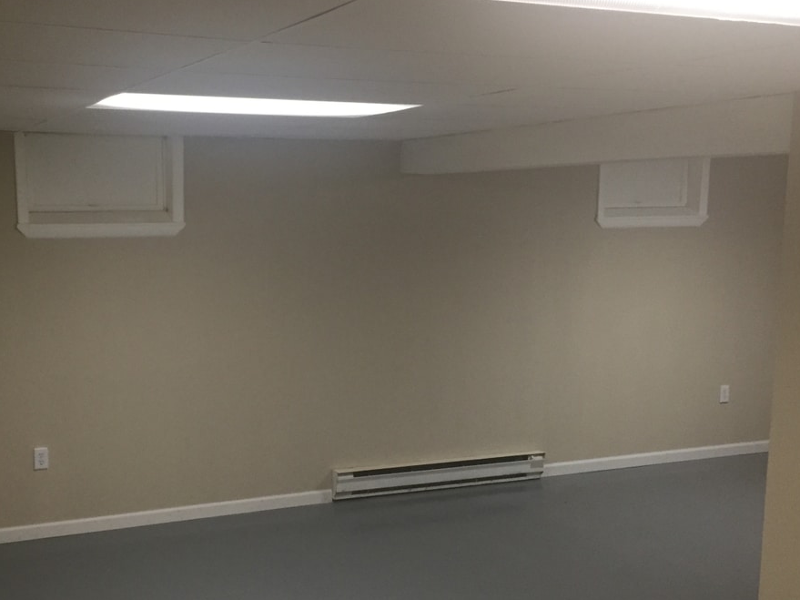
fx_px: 1017
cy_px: 360
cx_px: 253
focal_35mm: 44
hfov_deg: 42.3
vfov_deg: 32.8
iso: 160
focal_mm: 4.15
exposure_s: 1/30
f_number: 2.2
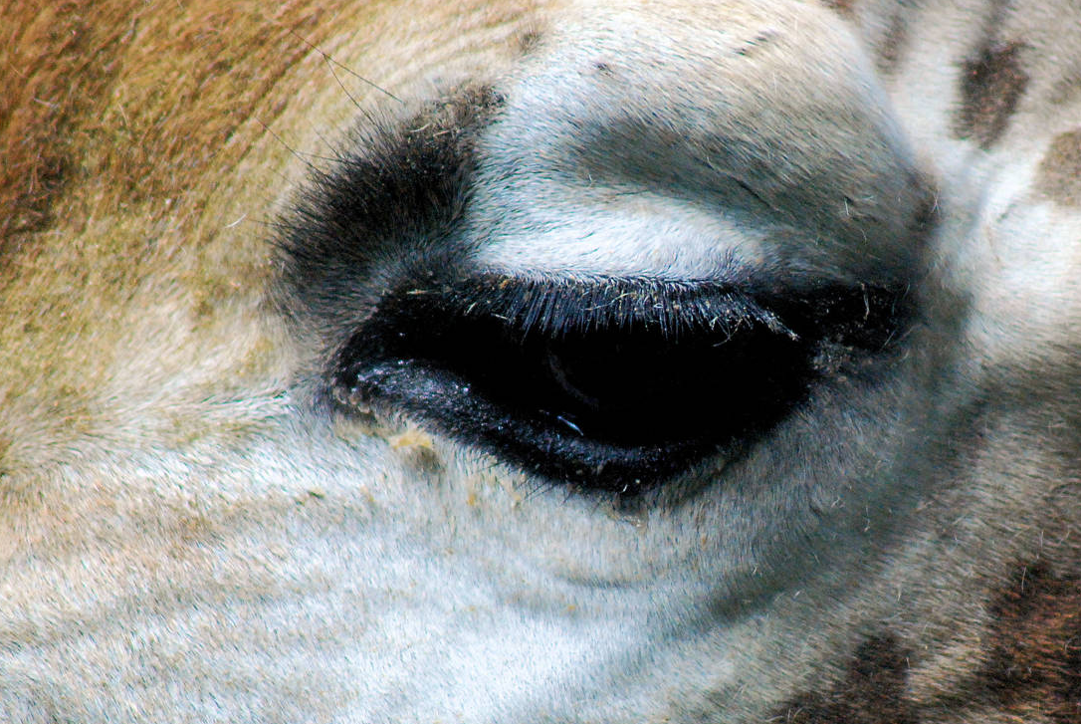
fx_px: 19932
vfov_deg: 2.1
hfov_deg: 3.1
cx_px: 743
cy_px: 515
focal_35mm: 663
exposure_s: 1/640
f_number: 5.6
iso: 1600
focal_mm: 300
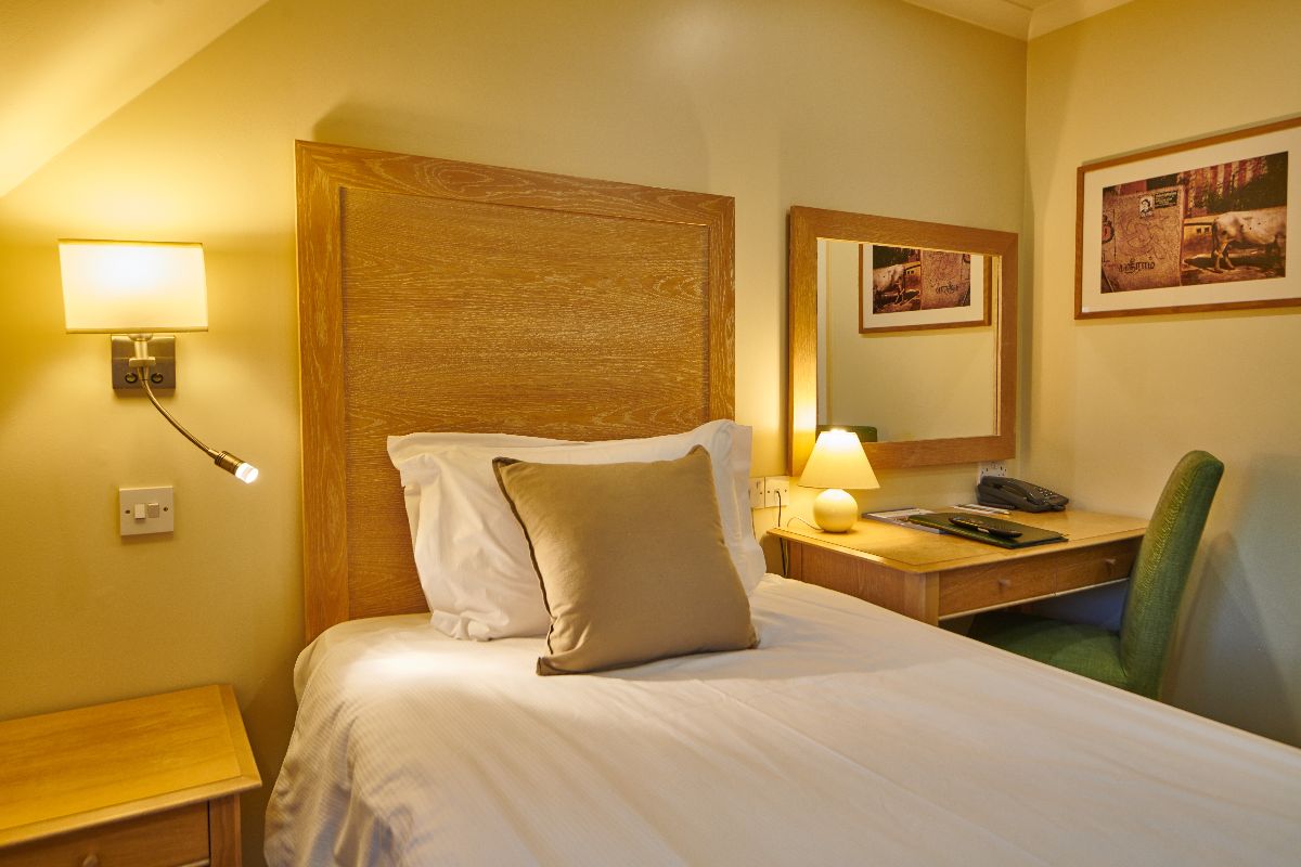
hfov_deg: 78.6
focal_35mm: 22
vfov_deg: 57.2
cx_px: 650
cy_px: 434
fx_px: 795
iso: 500
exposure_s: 1/10
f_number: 7.1
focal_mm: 22
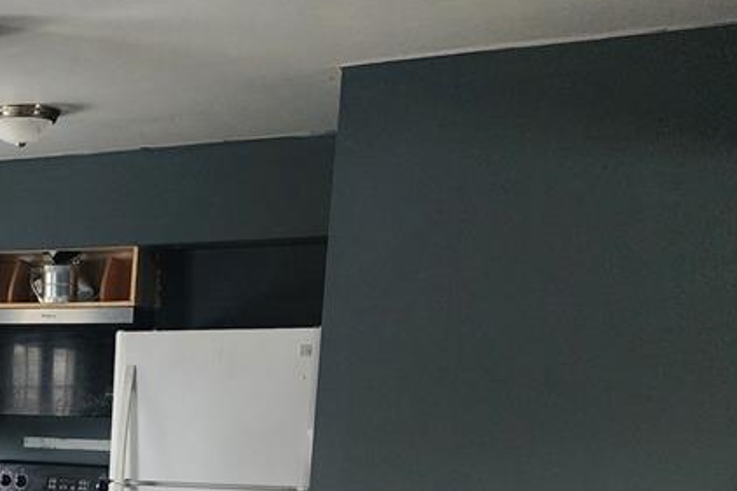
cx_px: -98
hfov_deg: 30.4
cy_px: 644
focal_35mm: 58
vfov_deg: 21.1
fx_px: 1187
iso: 500
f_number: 1.8
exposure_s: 1/120
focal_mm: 6.4
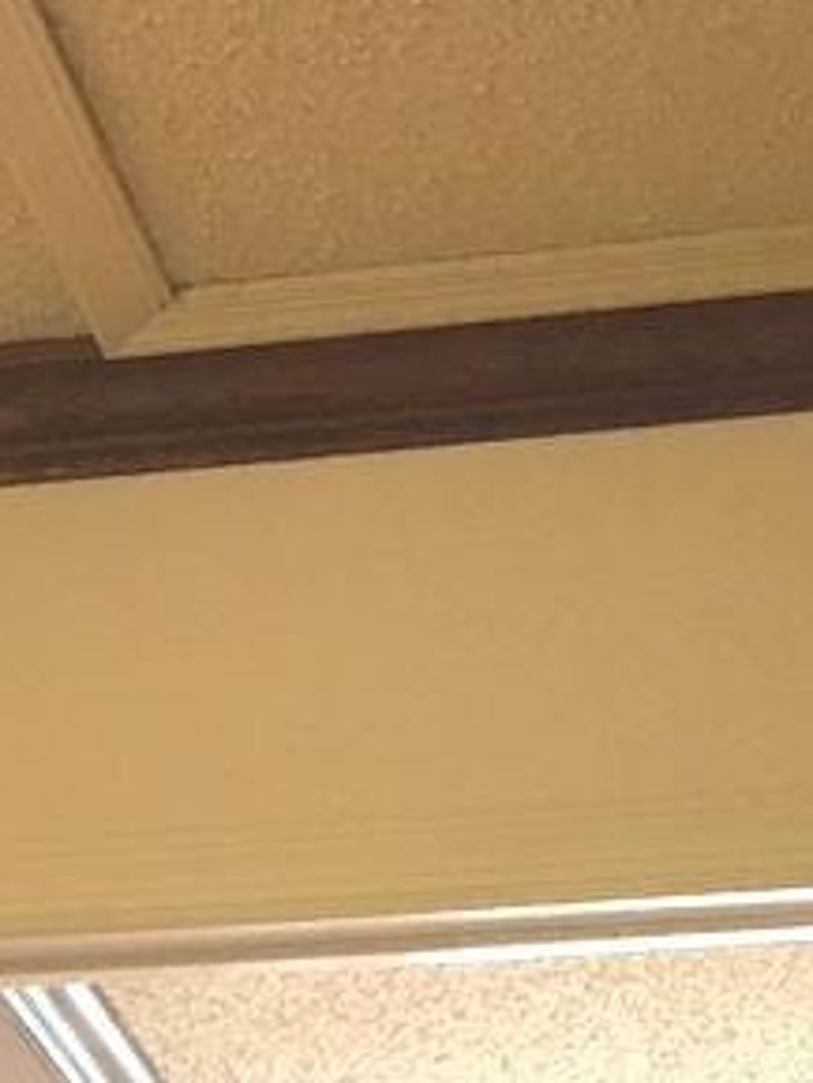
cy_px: 2252
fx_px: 4819
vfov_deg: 11.4
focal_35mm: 154
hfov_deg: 9.4
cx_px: -375
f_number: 2.2
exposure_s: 1/17
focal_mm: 4.15
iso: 32
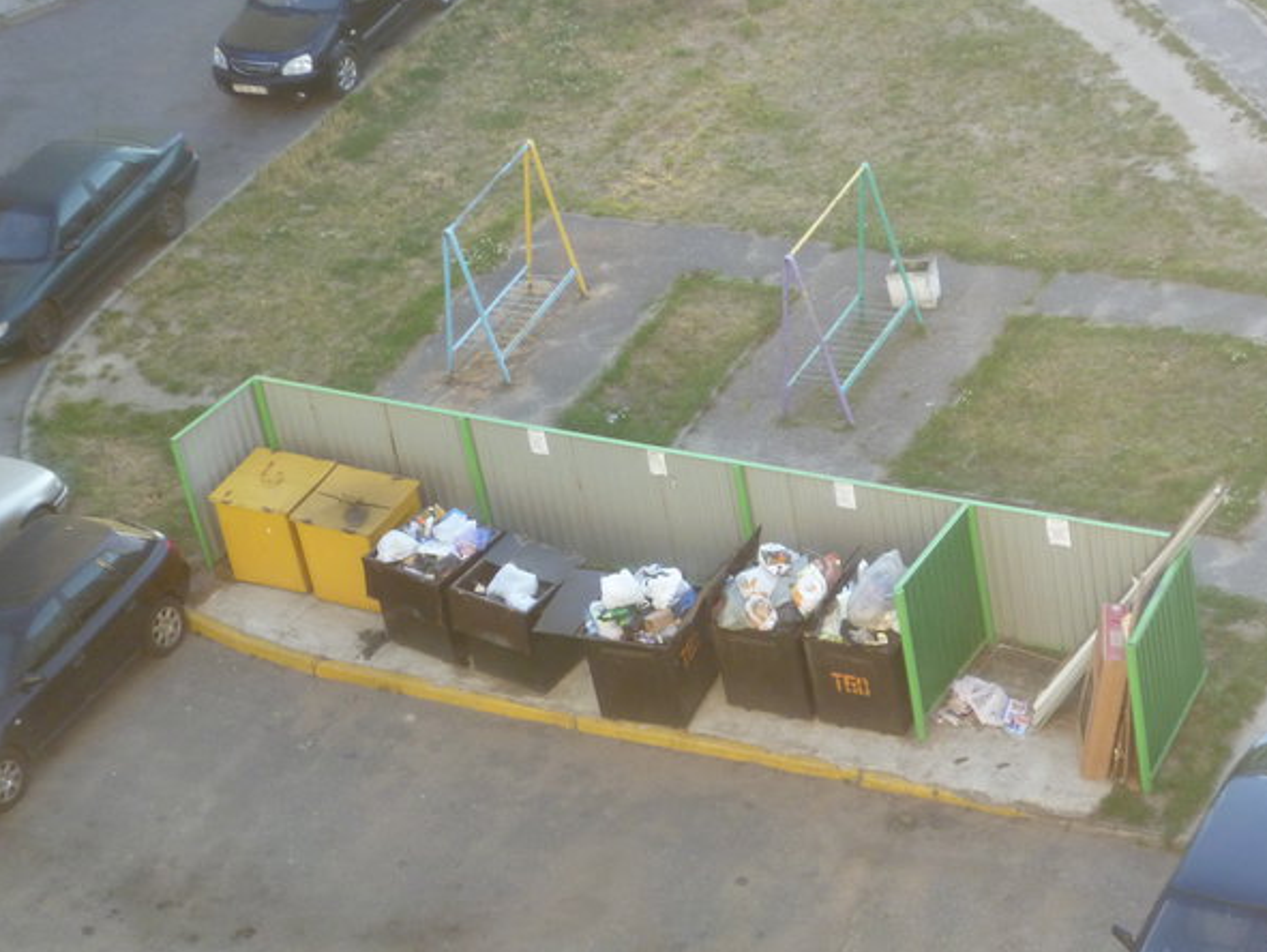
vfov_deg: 14.2
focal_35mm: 104
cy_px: 595
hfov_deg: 18.9
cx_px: 731
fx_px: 3809
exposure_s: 1/60
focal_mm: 14.7
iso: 250
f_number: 4.9
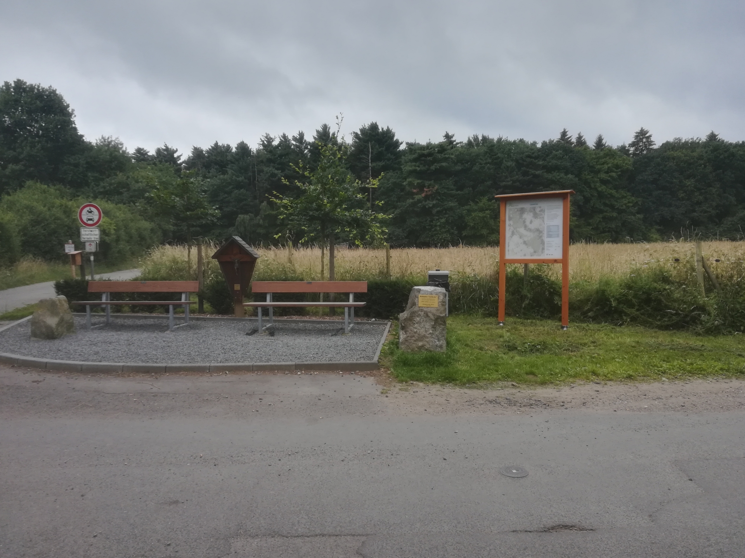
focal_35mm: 26
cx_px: 372
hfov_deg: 67.3
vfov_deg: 53.1
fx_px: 560
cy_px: 279
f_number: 2.2
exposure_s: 1/100
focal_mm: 3.83
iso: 80
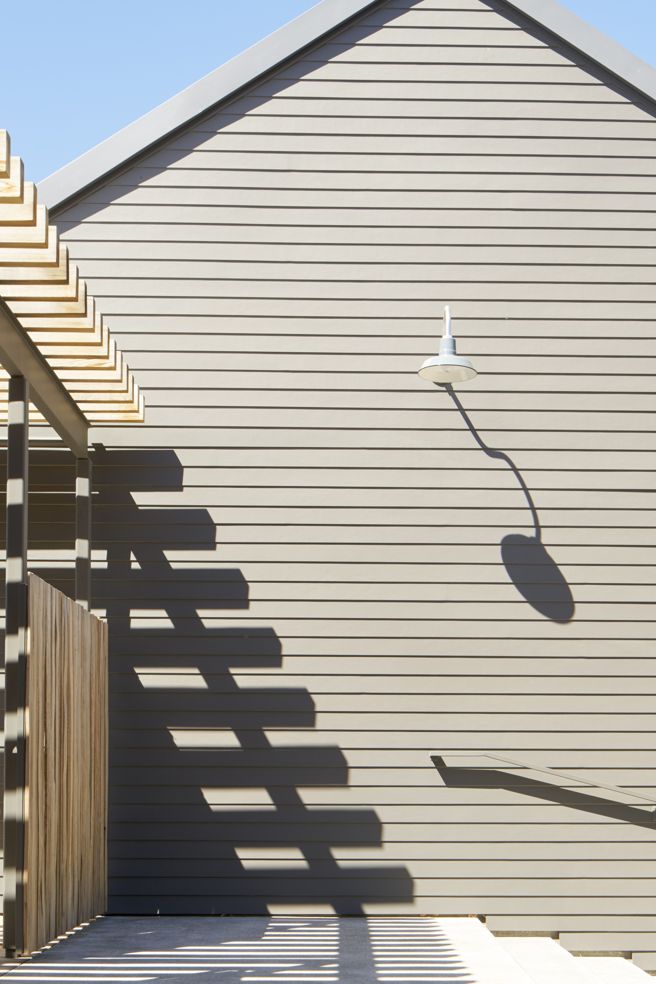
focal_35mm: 37
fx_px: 1011
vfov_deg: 51.8
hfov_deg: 35.5
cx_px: 206
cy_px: 545
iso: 100
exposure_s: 1/25
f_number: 10
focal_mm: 24
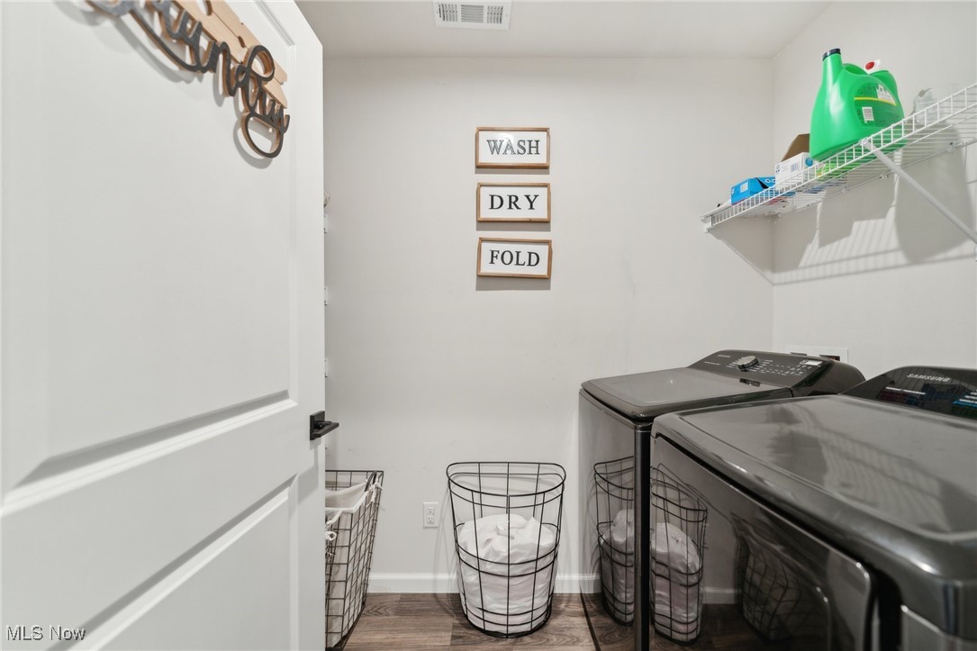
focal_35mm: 14
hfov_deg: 104.3
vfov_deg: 81.2
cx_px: 488
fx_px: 380
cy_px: 326
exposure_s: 1/80
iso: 640
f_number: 2.8
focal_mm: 14
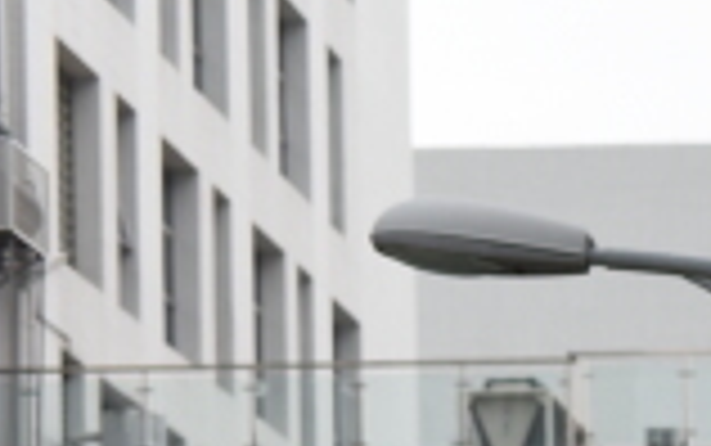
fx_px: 4479
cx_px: 2164
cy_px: 1252
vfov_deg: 5.4
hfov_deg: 7.8
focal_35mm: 231
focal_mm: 35
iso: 100
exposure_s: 1/125
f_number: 4.5
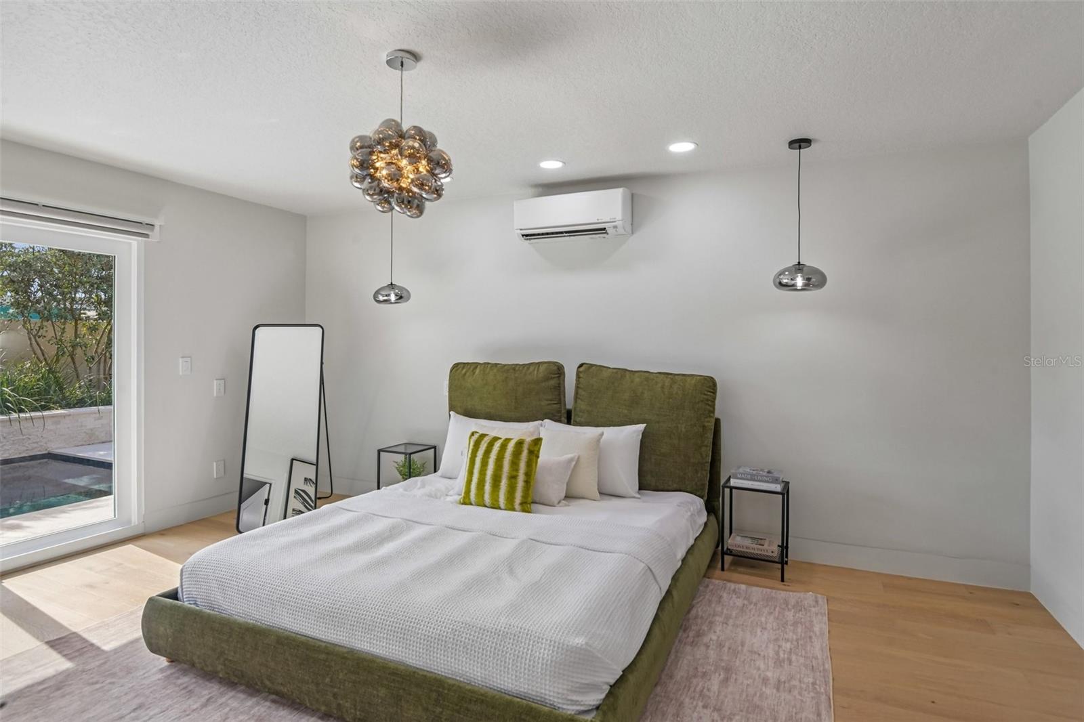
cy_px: 361
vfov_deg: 64.5
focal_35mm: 19
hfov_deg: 86.9
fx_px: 572
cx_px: 542
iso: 400
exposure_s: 1/100
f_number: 8
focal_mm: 19
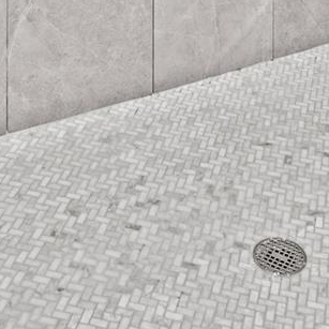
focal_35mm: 68
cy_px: -279
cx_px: 167
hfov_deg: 25.4
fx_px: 731
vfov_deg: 18.9
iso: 100
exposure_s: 4
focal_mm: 16
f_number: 8
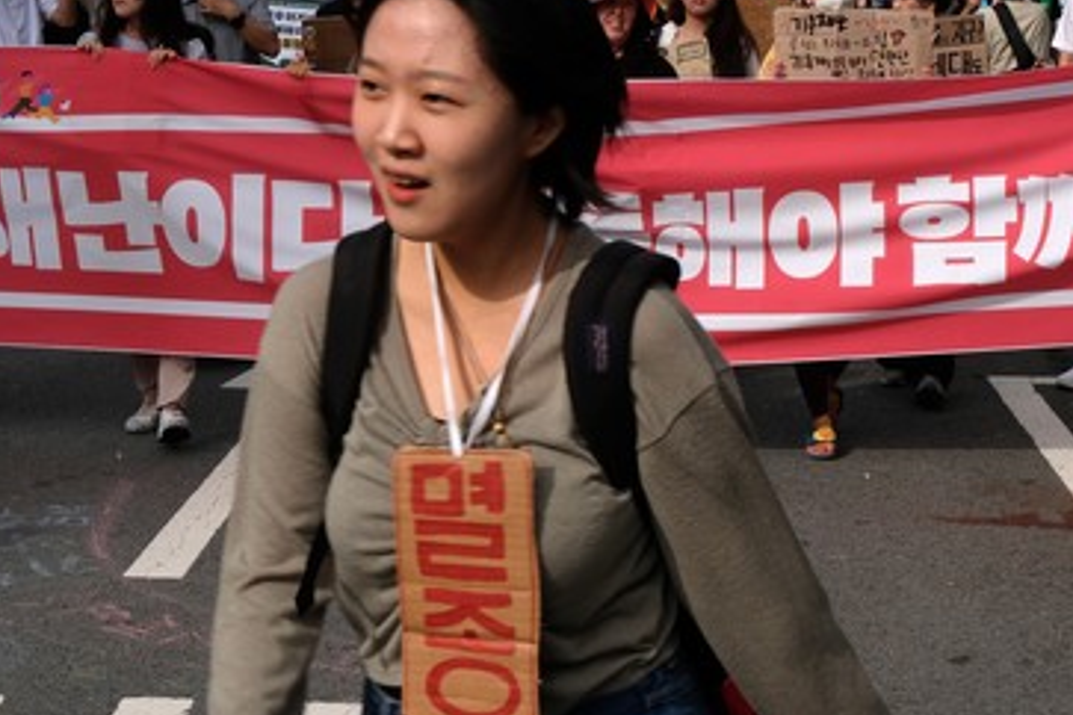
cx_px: 544
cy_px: 313
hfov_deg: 25.1
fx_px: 2414
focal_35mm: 81
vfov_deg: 16.8
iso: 400
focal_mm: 32.9
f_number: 18
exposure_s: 1/250
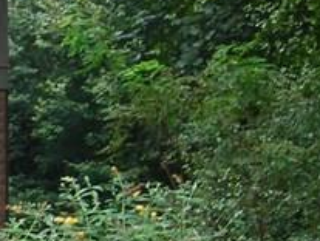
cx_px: -400
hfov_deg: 8.0
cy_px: 100
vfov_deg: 6.4
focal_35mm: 232
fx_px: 2148
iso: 50
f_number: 3.4
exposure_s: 1/31.7
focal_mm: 7.8
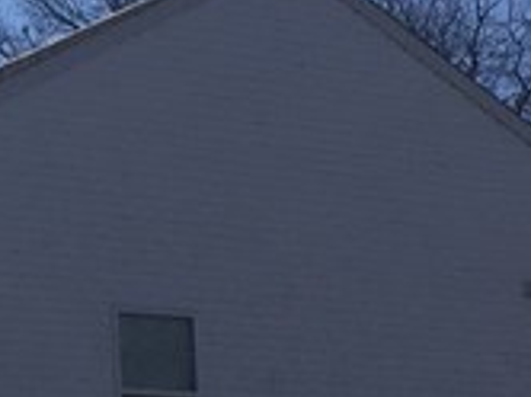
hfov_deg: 10.6
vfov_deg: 8.1
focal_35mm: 179
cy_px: 634
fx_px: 2742
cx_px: -288
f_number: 2.2
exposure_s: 1/3968
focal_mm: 4.15
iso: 32
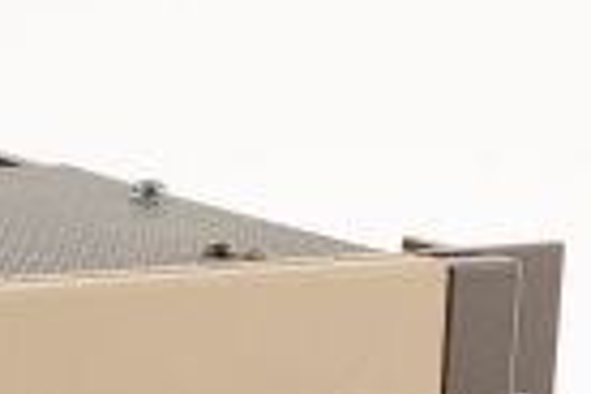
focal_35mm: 217
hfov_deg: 9.0
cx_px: -574
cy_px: 559
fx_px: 3562
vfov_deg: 6.3
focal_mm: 50
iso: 1600
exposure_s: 1/200
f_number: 10
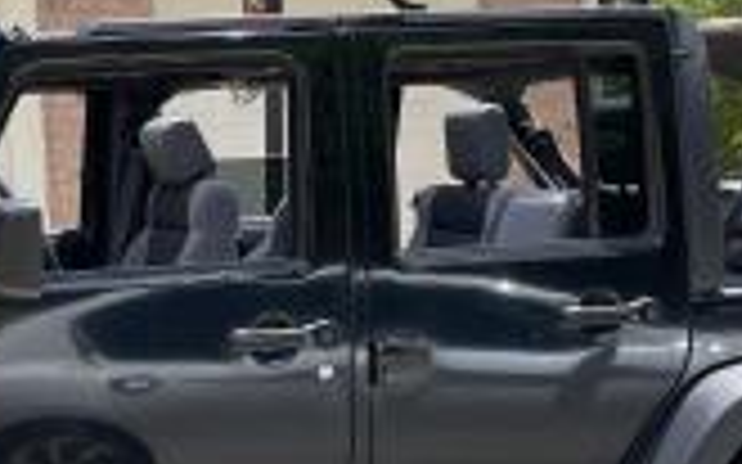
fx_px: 1698
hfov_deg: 24.2
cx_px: 130
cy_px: 351
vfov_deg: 15.5
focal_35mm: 84
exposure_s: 1/1221
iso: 32
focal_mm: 4.2
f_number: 1.6
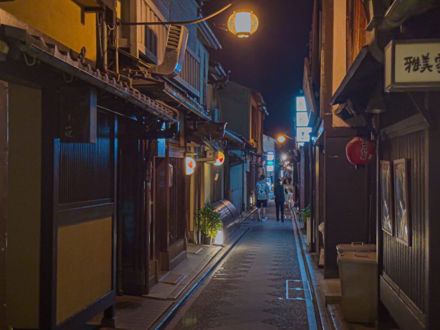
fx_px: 610
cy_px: 165
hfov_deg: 39.7
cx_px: 220
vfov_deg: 30.3
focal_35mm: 48
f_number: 1.8
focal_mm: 6.86
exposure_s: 1/20
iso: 640
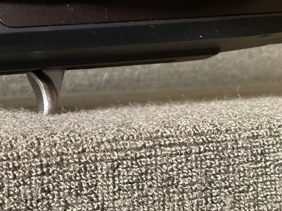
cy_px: 98
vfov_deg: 23.7
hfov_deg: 30.4
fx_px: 505
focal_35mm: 62
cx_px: 55
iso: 400
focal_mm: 3.3
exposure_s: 1/25
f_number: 2.4
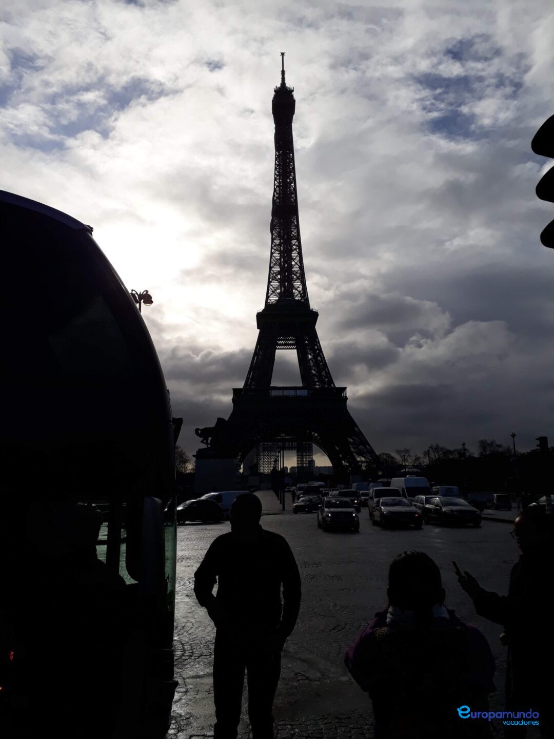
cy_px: 370
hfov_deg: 51.4
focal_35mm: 27
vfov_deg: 65.3
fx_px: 576
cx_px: 277
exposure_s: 1/4950
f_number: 1.9
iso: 40
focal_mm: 3.6
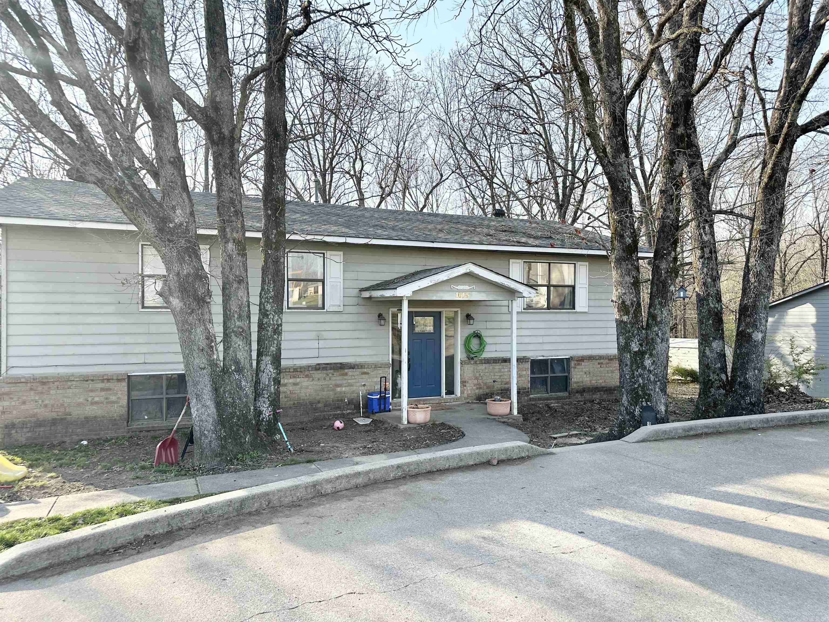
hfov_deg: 71.6
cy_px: 311
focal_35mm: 24
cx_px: 414
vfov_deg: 56.8
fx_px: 575
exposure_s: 1/1119
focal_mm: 6.86
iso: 80
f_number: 1.78
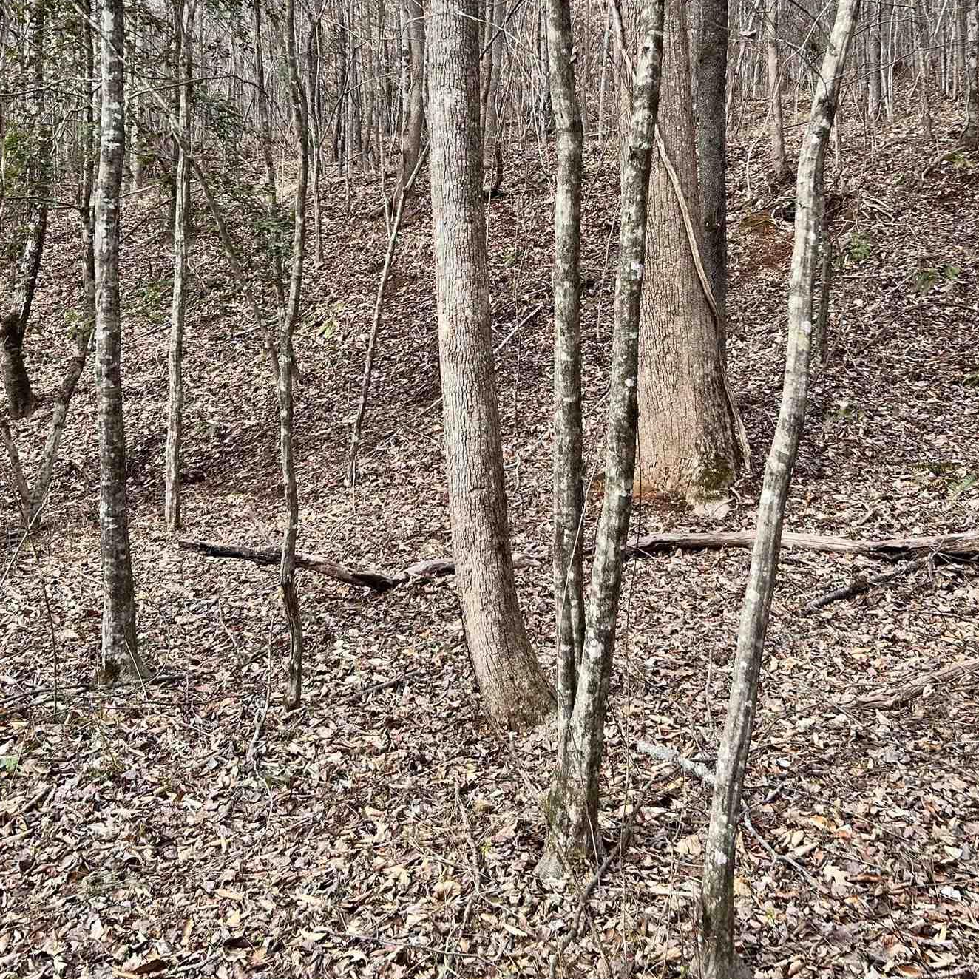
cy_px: 244
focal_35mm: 40
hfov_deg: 41.8
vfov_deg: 40.7
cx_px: 562
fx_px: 1280
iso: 50
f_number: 1.5
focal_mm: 5.7
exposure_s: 1/625
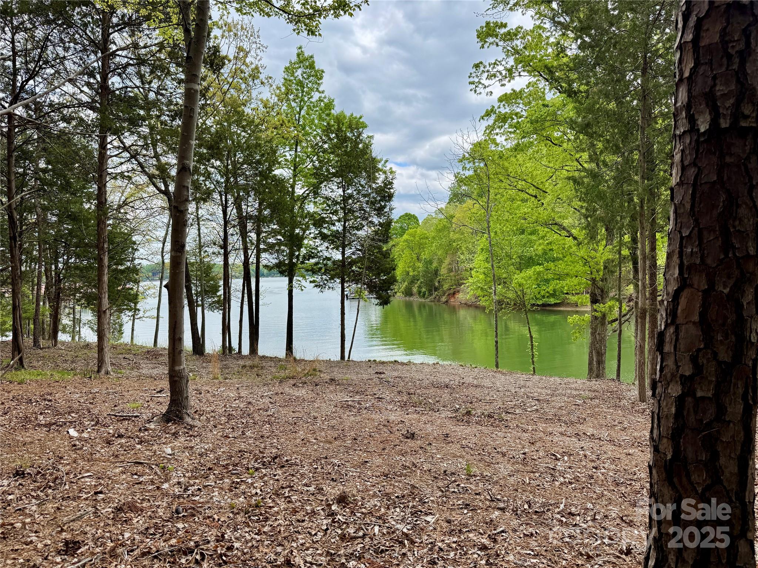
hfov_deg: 71.6
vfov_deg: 56.8
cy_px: 284
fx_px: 526
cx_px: 379
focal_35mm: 24
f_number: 1.78
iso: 80
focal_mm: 6.76
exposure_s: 1/1767
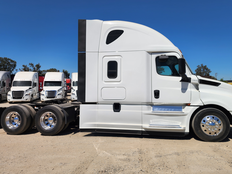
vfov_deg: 53.1
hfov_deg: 67.3
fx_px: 174
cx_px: 121
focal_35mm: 26
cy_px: 85
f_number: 1.8
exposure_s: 1/2417
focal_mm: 6.4
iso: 12
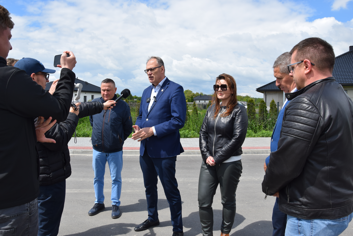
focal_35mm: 27
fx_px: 265
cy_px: 118
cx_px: 176
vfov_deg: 48.0
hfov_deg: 67.4
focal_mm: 18
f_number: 10
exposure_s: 1/400
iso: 200
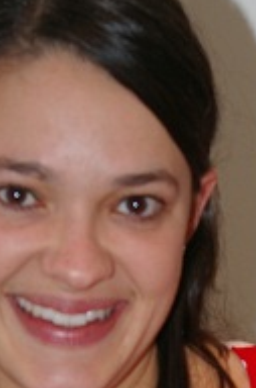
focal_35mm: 206
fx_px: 2209
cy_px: 459
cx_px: 234
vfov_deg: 9.9
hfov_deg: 6.6
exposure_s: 1/45
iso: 200
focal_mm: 35
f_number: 4.5
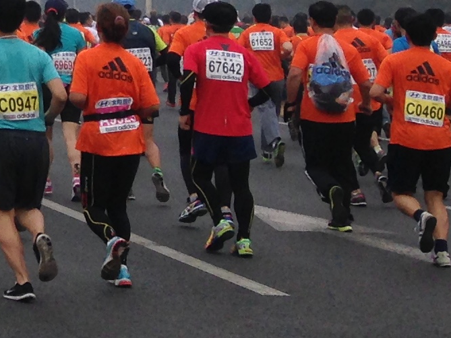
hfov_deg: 11.0
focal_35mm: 161
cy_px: -172
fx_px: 2098
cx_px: -495
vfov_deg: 9.0
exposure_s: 1/299
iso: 50
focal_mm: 4.12
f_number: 2.4
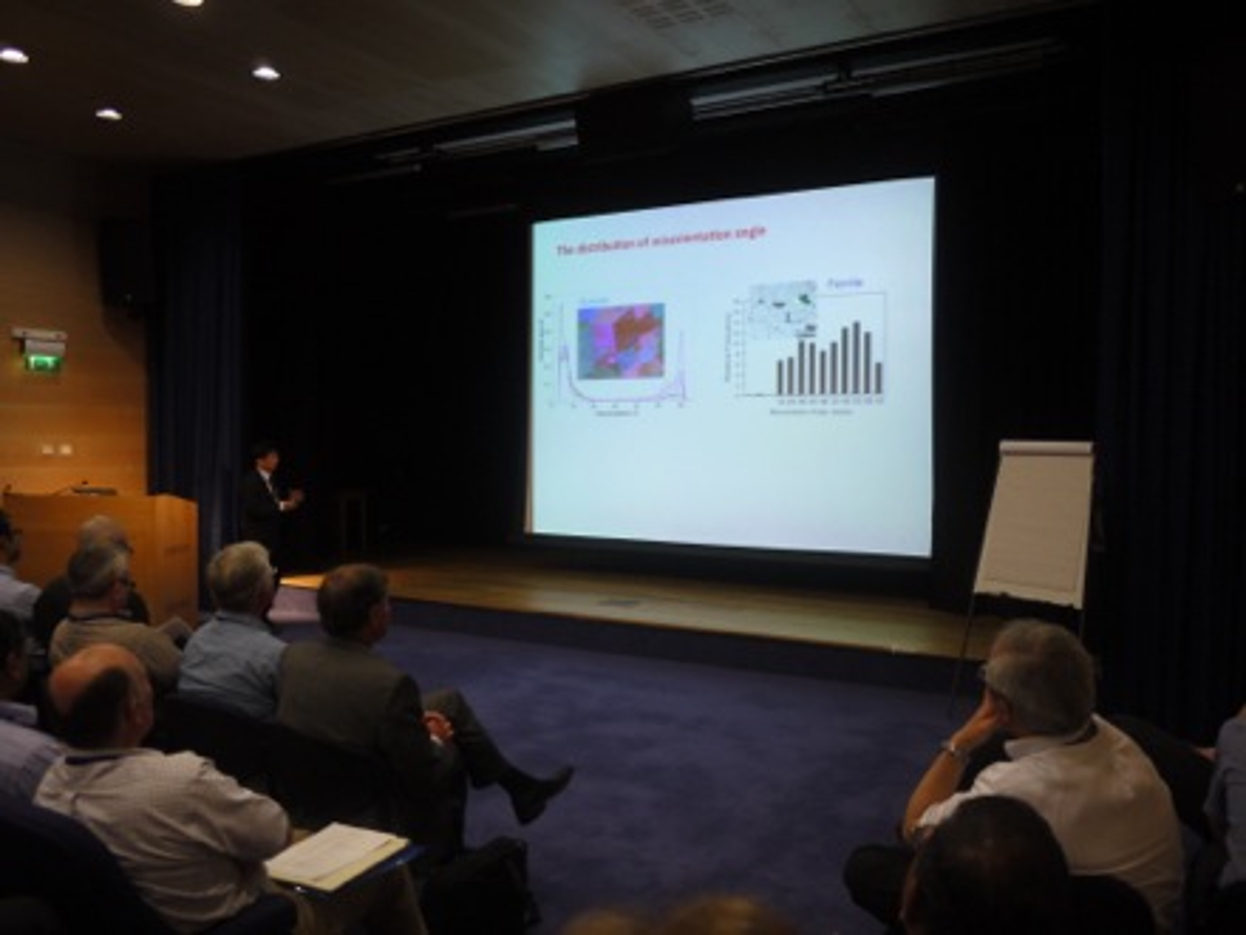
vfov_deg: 49.7
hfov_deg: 63.4
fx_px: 1008
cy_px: 468
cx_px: 623
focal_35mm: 28
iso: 400
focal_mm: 14
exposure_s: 1/50
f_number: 2.5
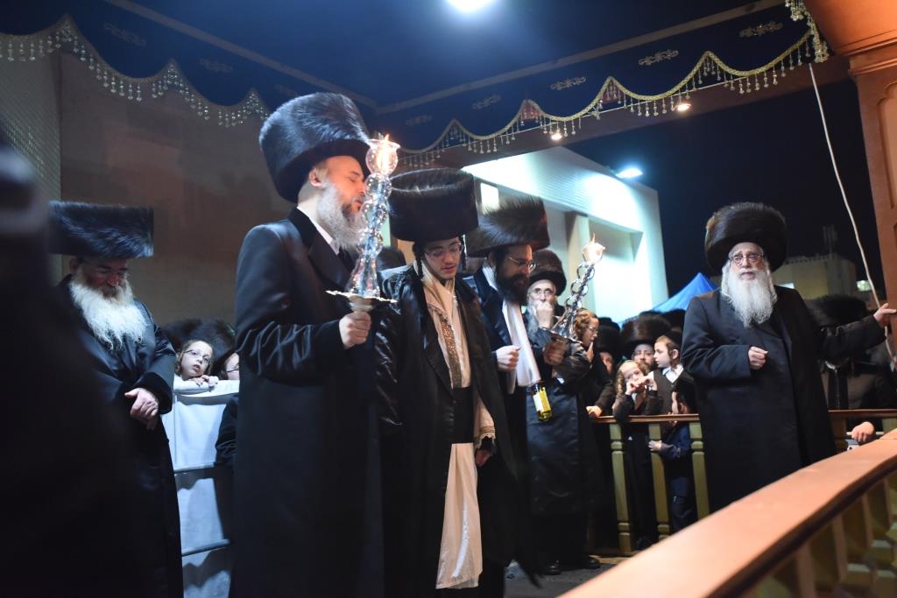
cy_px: 299
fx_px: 872
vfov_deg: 37.9
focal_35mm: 35
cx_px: 448
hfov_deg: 54.4
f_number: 2.8
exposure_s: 1/60
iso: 5000
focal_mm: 35
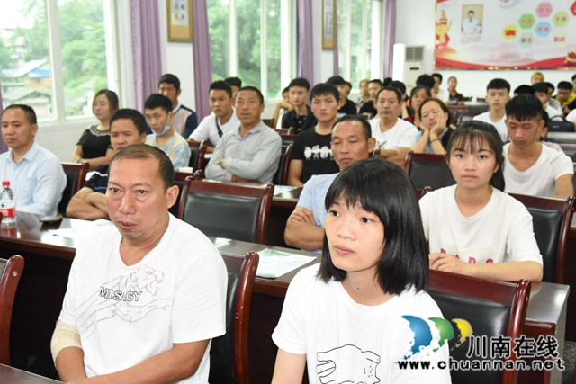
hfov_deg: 48.4
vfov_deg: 33.4
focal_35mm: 40
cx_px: 288
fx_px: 640
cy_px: 192
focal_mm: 40
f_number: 7.1
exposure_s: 1/125
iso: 4000
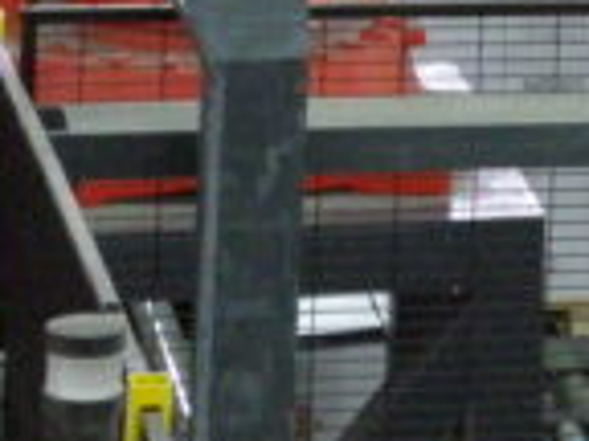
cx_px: 1211
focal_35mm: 342
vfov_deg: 4.3
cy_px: -314
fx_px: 5819
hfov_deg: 5.7
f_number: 3.6
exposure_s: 1/10
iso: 400
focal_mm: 11.46
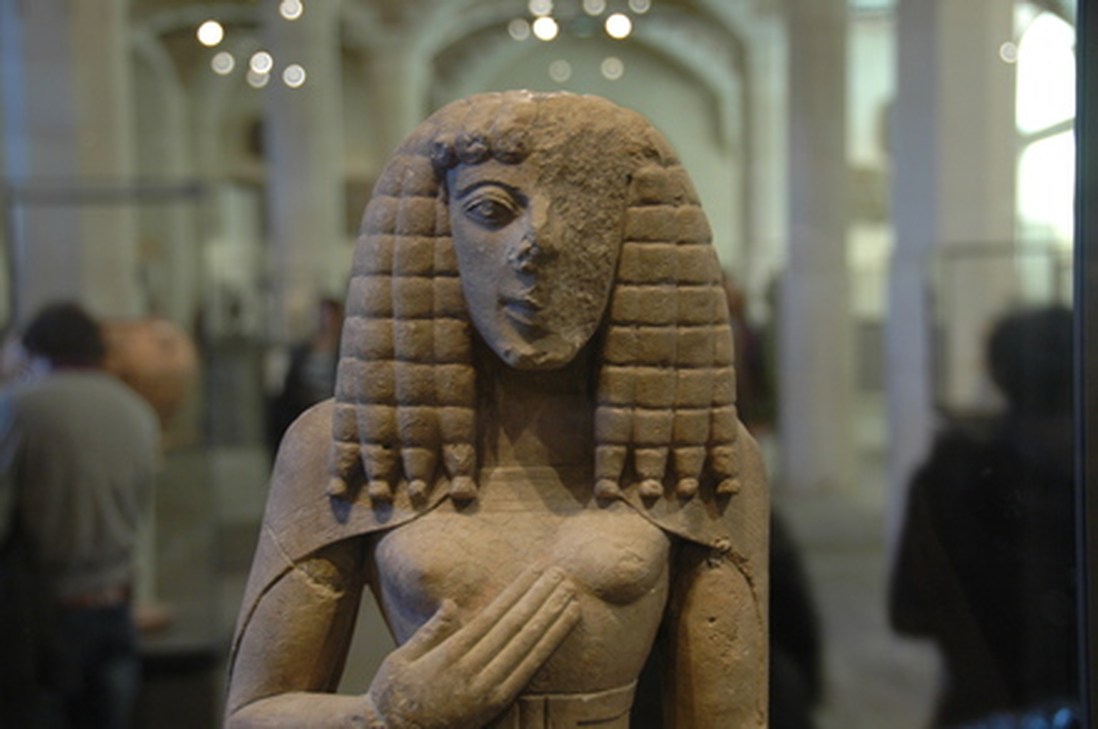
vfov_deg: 22.6
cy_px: 364
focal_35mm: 60
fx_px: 1827
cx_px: 549
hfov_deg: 33.4
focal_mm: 40
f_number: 4.5
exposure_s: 1/10
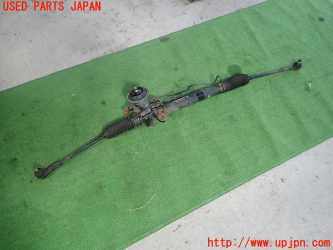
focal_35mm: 25
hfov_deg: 69.4
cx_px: 166
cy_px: 125
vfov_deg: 54.9
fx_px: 240
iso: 200
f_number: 2
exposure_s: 1/50
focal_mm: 4.5
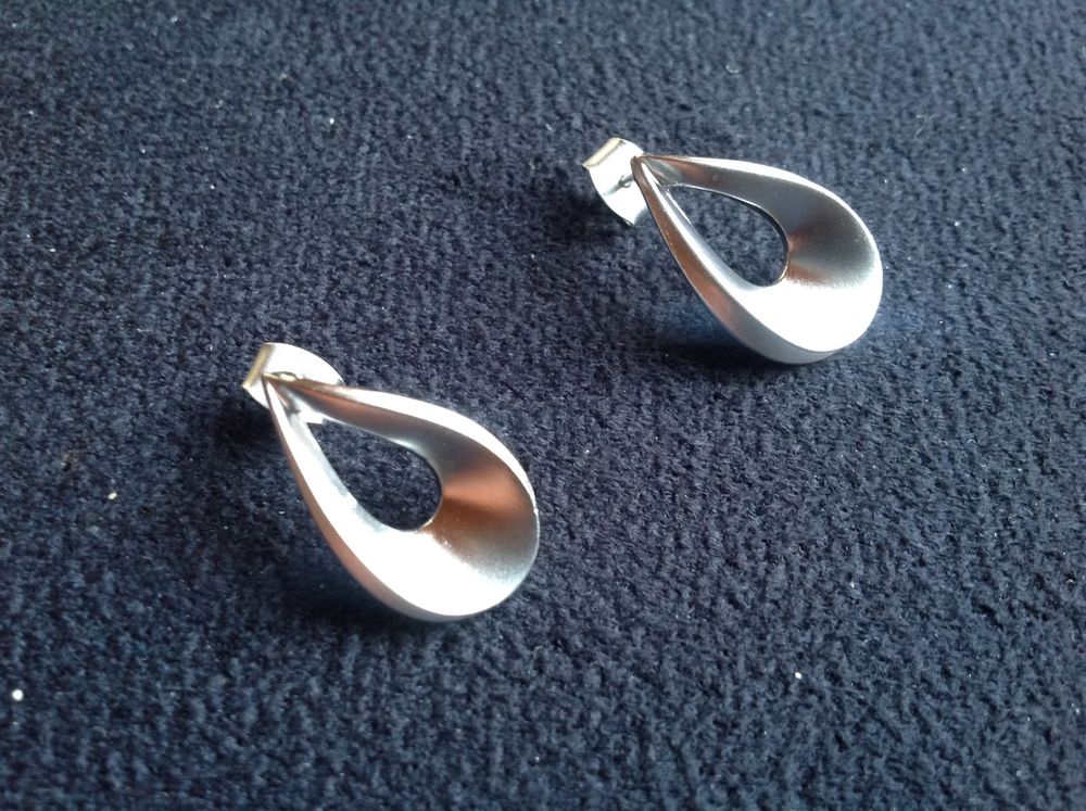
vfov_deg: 40.6
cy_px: 406
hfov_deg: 52.7
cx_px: 543
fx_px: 1096
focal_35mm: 35
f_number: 2.4
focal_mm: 4.28
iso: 250
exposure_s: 1/15
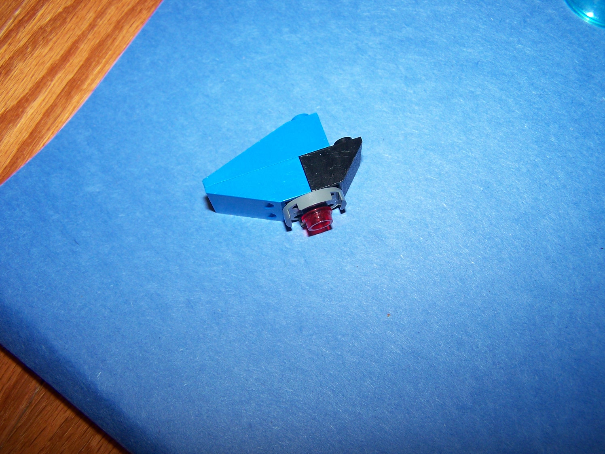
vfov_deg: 37.7
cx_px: 302
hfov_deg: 49.0
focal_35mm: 38
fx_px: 664
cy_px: 227
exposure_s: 1/60
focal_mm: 6.3
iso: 80
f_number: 2.8
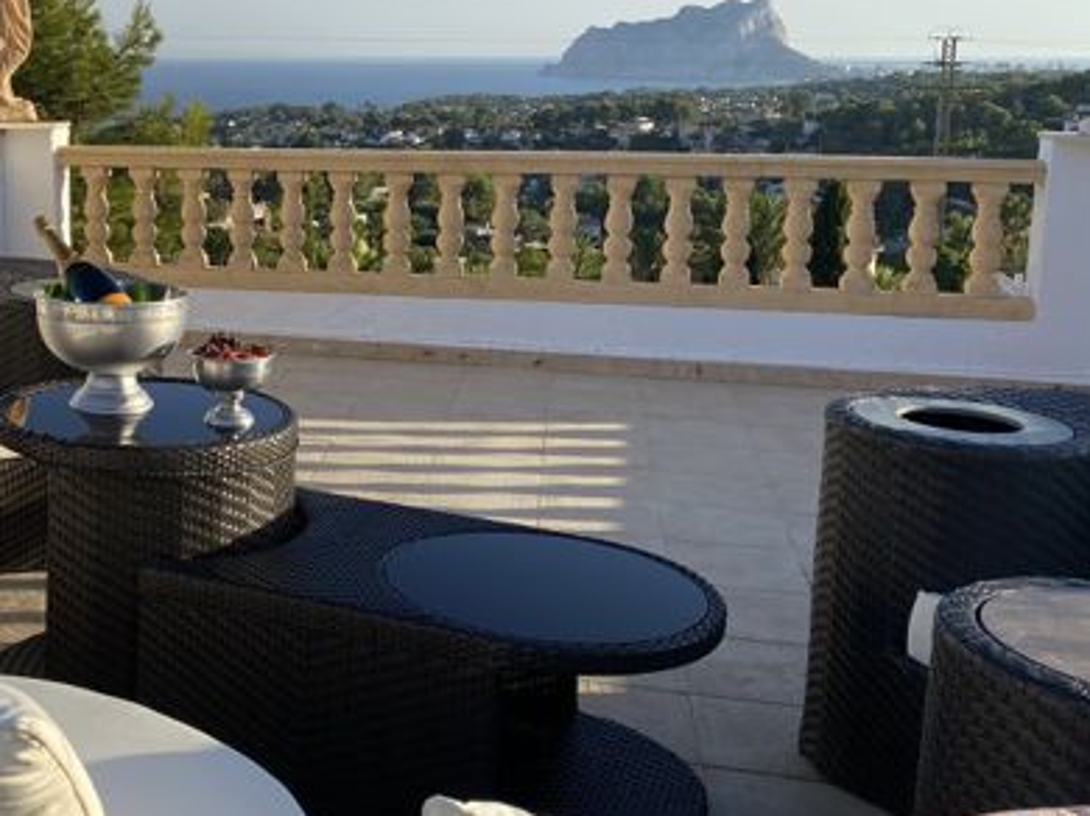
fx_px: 1479
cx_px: 225
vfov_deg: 30.7
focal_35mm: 47
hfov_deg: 39.0
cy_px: 316
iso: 32
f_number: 1.8
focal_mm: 4.25
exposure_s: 1/2463
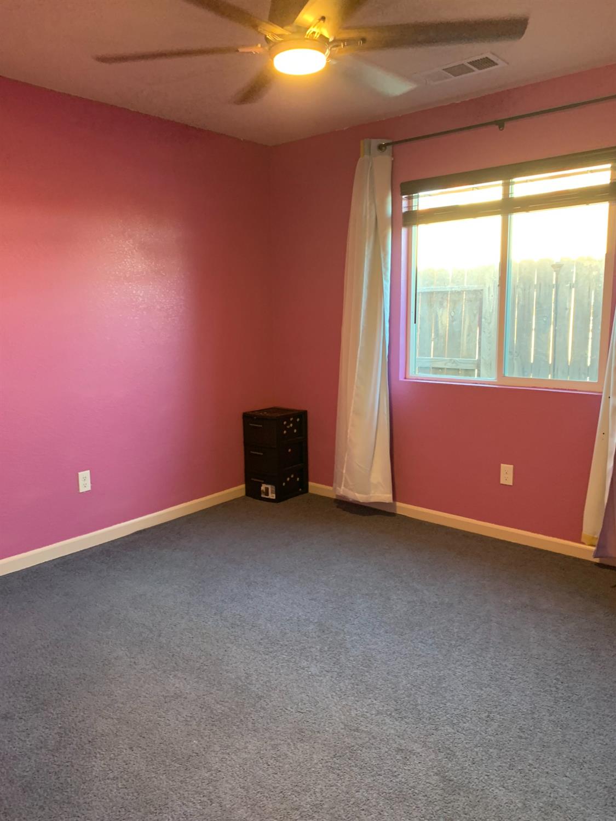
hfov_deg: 53.1
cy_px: 410
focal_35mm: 26
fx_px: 617
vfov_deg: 67.3
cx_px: 308
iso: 250
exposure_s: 1/60
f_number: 1.8
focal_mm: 4.25
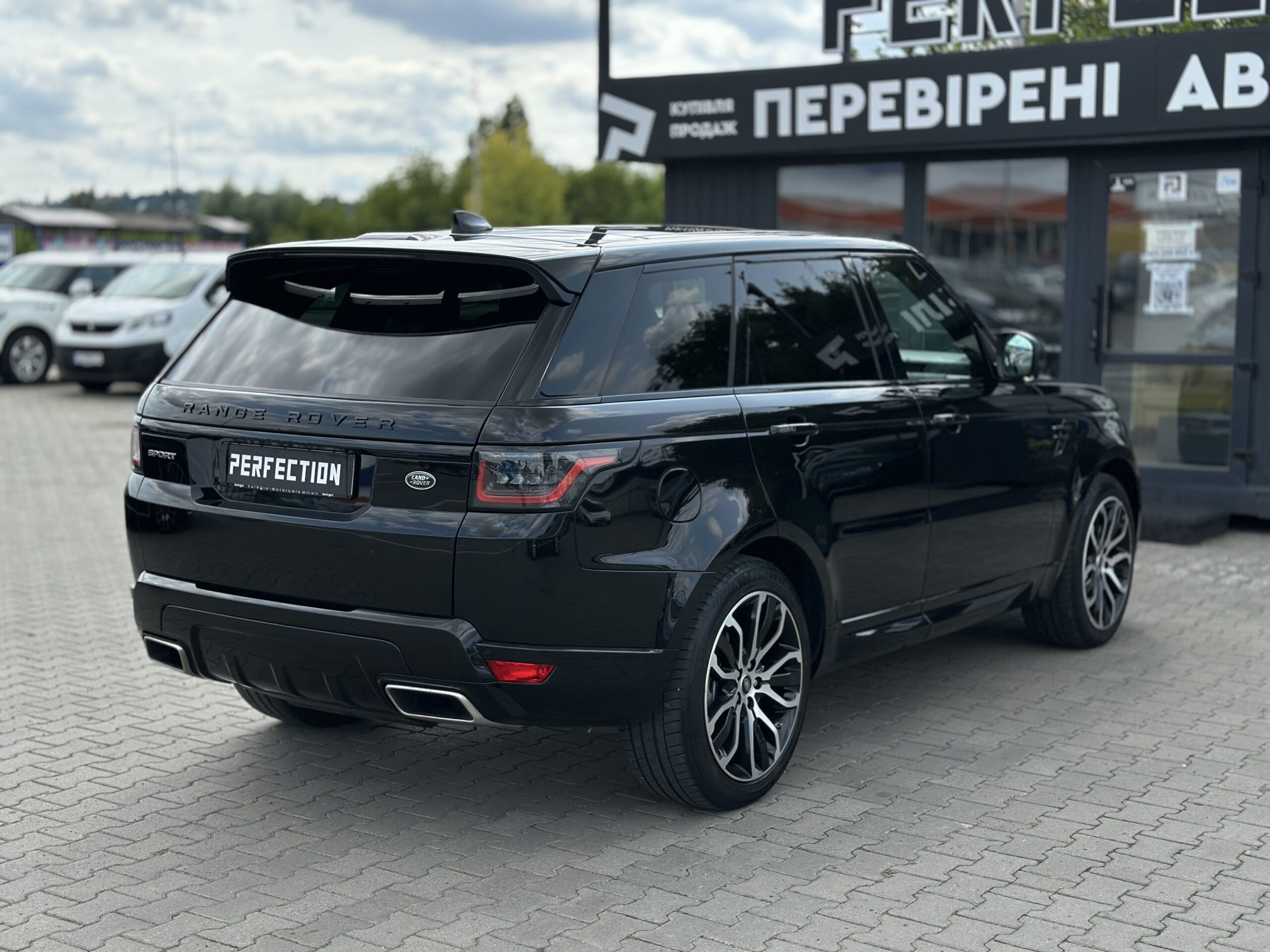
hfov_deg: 39.7
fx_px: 1761
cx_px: 635
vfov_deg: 30.3
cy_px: 476
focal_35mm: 48
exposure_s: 1/3257
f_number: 1.78
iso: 80
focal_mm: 6.86
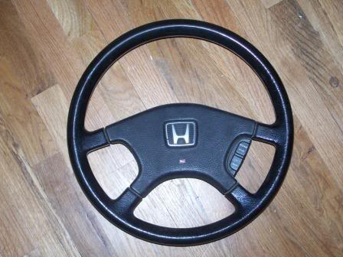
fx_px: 585
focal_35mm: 59
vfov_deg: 24.8
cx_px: 172
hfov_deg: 32.7
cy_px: 128
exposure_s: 1/100
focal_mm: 12.6
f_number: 3.2
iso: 125
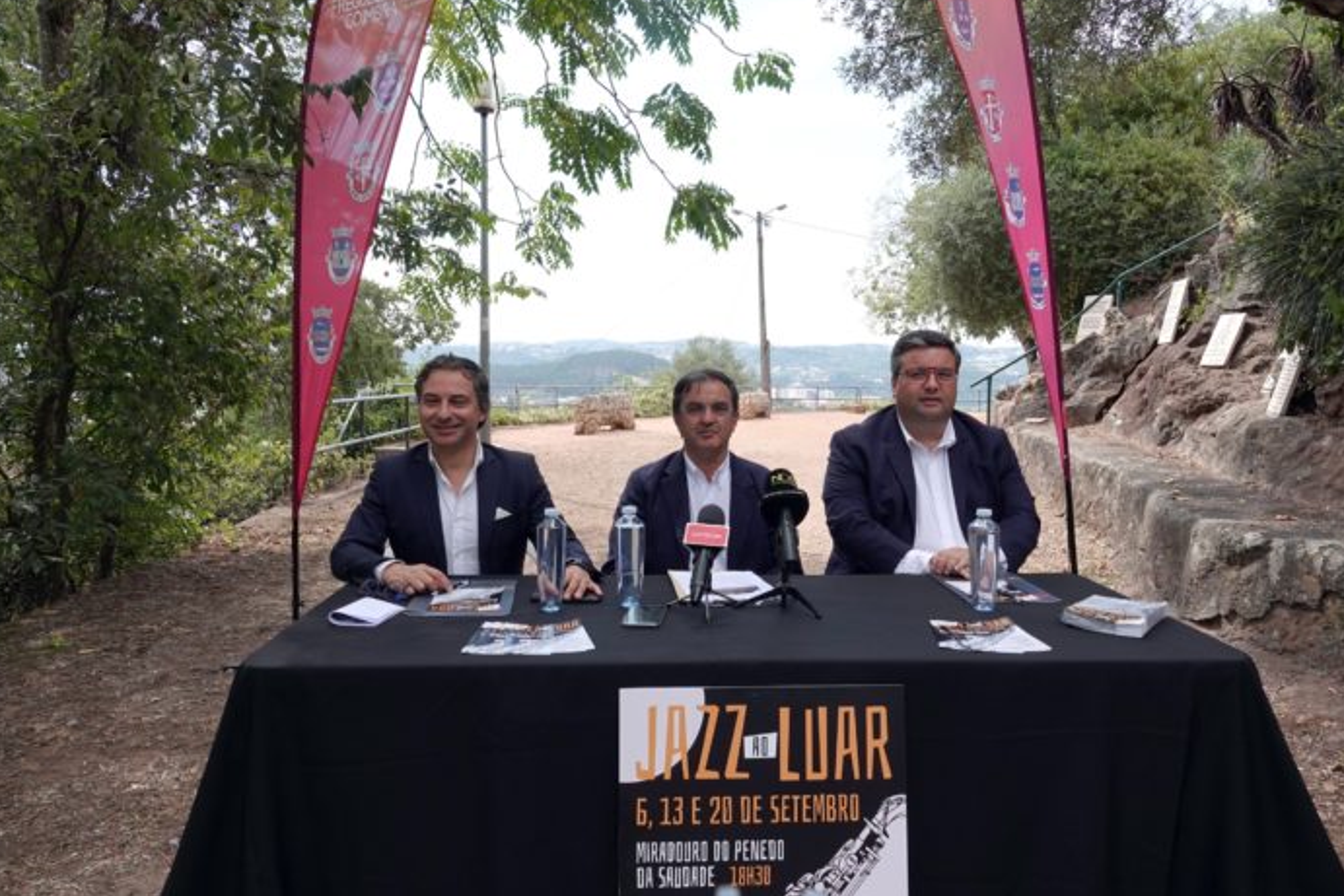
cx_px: 690
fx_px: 933
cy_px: 437
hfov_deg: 71.5
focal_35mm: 25
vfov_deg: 51.3
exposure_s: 1/250
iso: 100
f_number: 4.5
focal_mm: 8.8
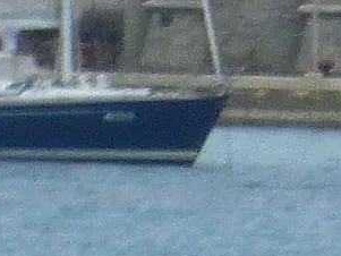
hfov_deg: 0.7
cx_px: 369
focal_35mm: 2682
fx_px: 26431
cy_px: -190
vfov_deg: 0.6
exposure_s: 1/125
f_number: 5.9
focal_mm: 40
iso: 100
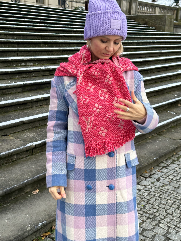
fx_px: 335
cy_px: 120
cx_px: 90
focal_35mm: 48
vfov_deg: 39.7
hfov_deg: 30.3
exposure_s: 1/121
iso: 64
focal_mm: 6.86
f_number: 1.78
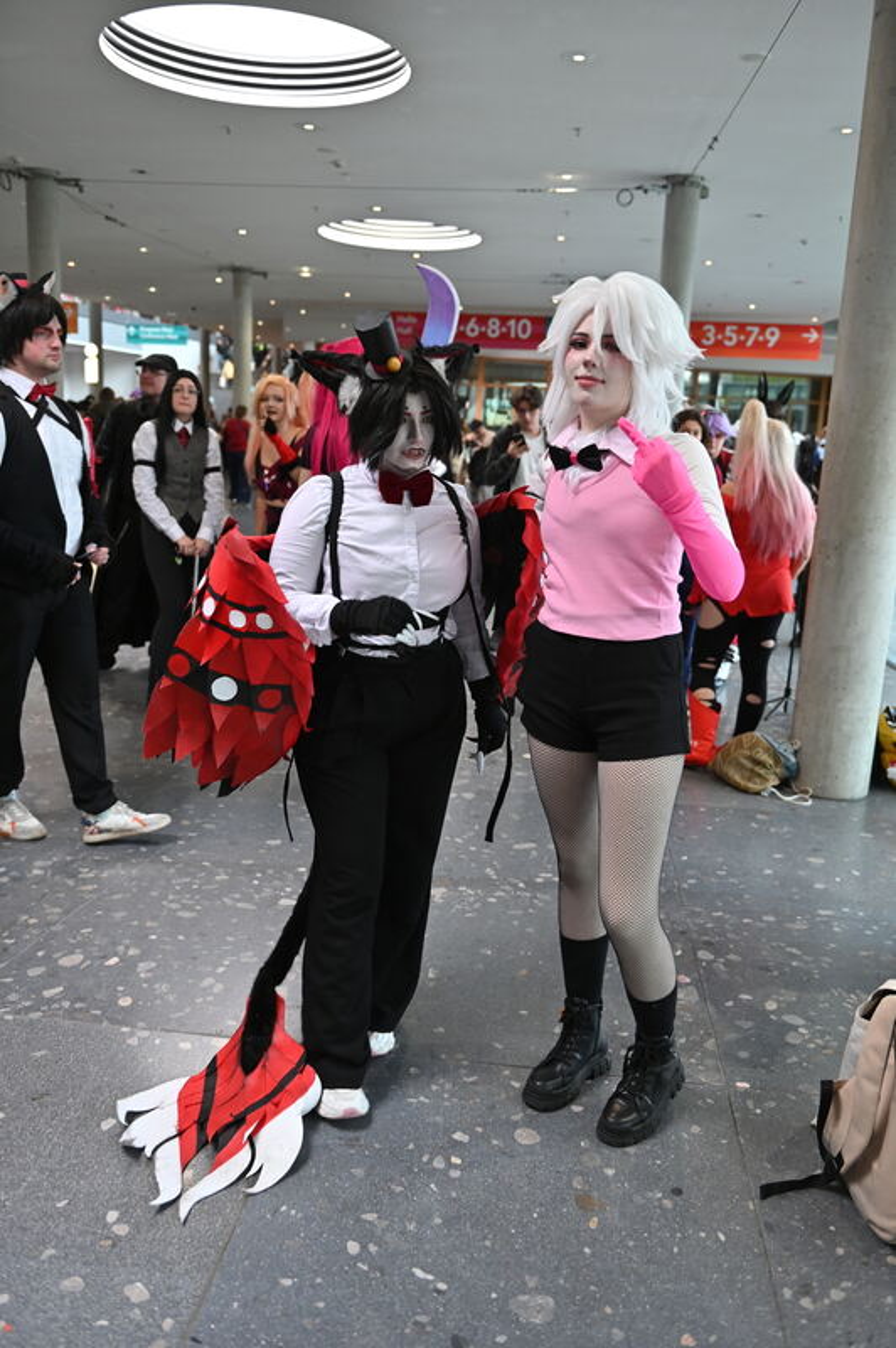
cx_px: 448
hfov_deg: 44.9
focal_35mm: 29
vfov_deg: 63.7
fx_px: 1084
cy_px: 674
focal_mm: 29
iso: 800
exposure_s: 1/160
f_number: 2.8
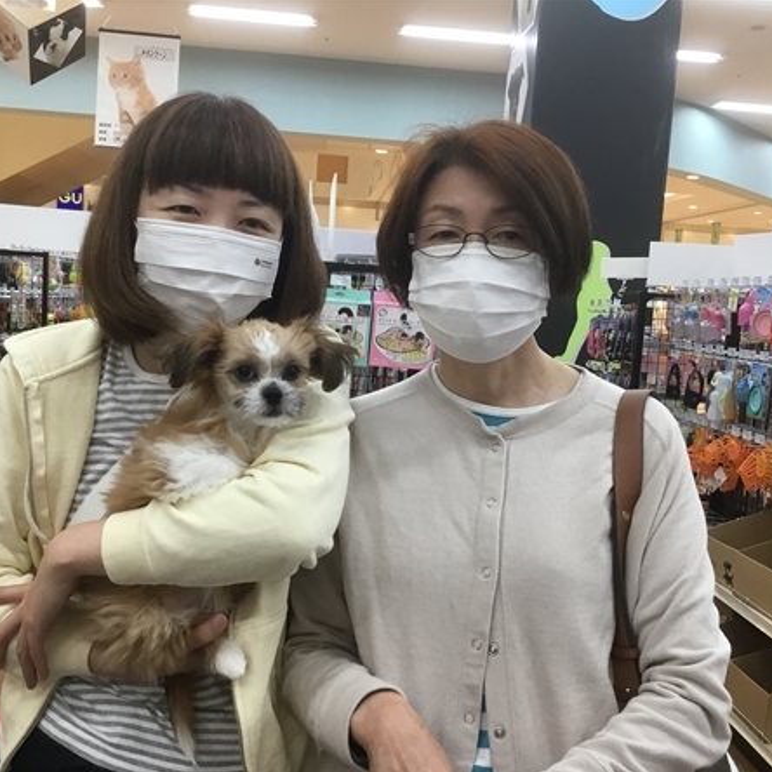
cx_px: 396
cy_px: 388
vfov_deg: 44.9
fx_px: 934
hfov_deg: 44.9
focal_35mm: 37
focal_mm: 3.3
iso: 50
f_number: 2.4
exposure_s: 1/33
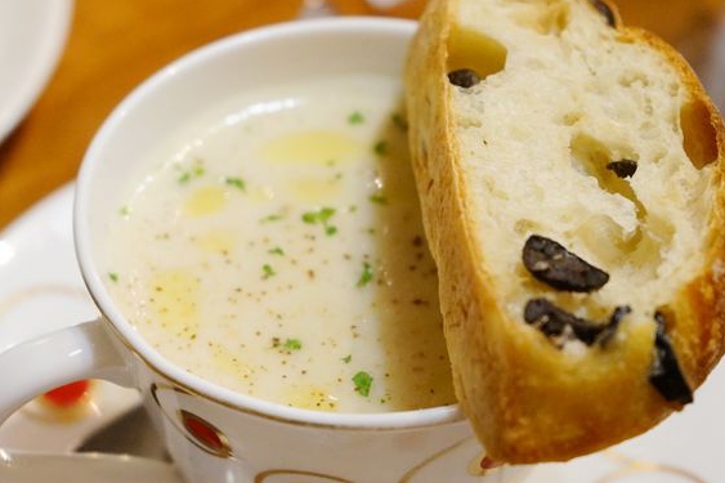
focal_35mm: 91
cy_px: 285
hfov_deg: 22.4
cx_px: 372
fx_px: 1832
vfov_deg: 15.0
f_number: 5.6
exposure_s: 1/25
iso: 3200
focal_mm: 64
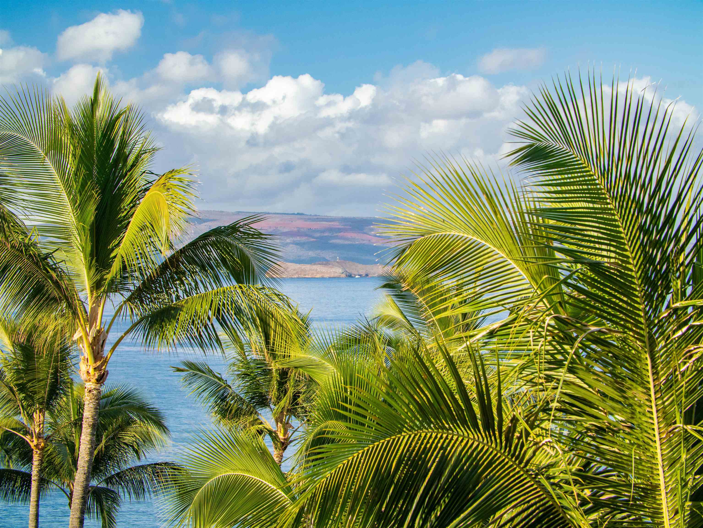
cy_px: 264
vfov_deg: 11.1
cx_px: 352
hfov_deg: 14.7
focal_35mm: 134
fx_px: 2722
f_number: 8
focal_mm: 67
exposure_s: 1/400
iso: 800
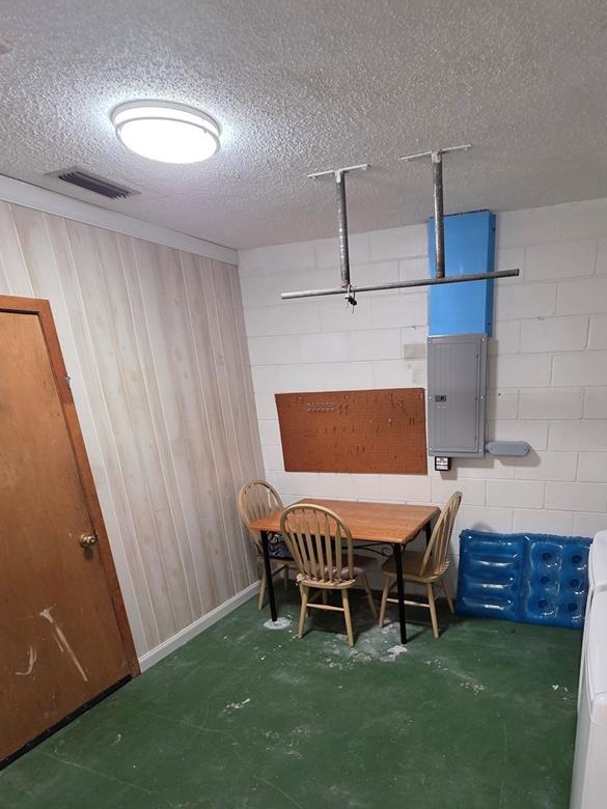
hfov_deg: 64.4
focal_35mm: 20
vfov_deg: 78.5
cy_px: 553
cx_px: 401
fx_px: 468
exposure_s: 1/60
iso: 320
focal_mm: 2.2
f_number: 1.9
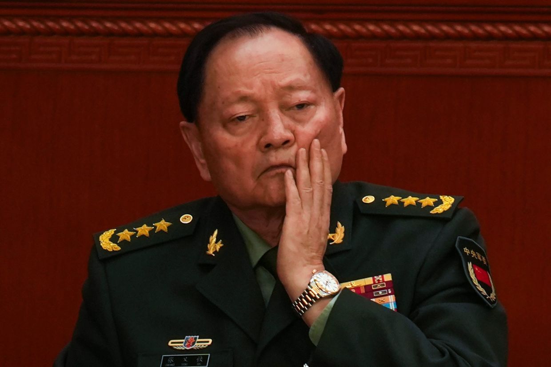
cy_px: 184
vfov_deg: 2.3
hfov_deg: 3.4
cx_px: 276
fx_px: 9184
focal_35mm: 600
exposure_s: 1/320
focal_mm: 400
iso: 800
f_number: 2.8
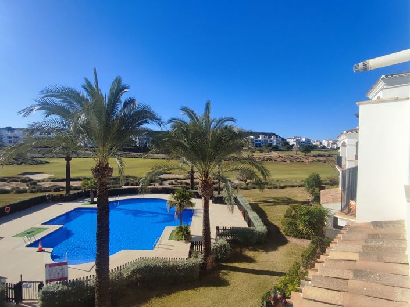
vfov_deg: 78.1
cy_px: 154
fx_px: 190
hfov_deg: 94.5
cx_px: 205
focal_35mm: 16
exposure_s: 1/2281
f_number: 2.2
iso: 50
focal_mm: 1.65
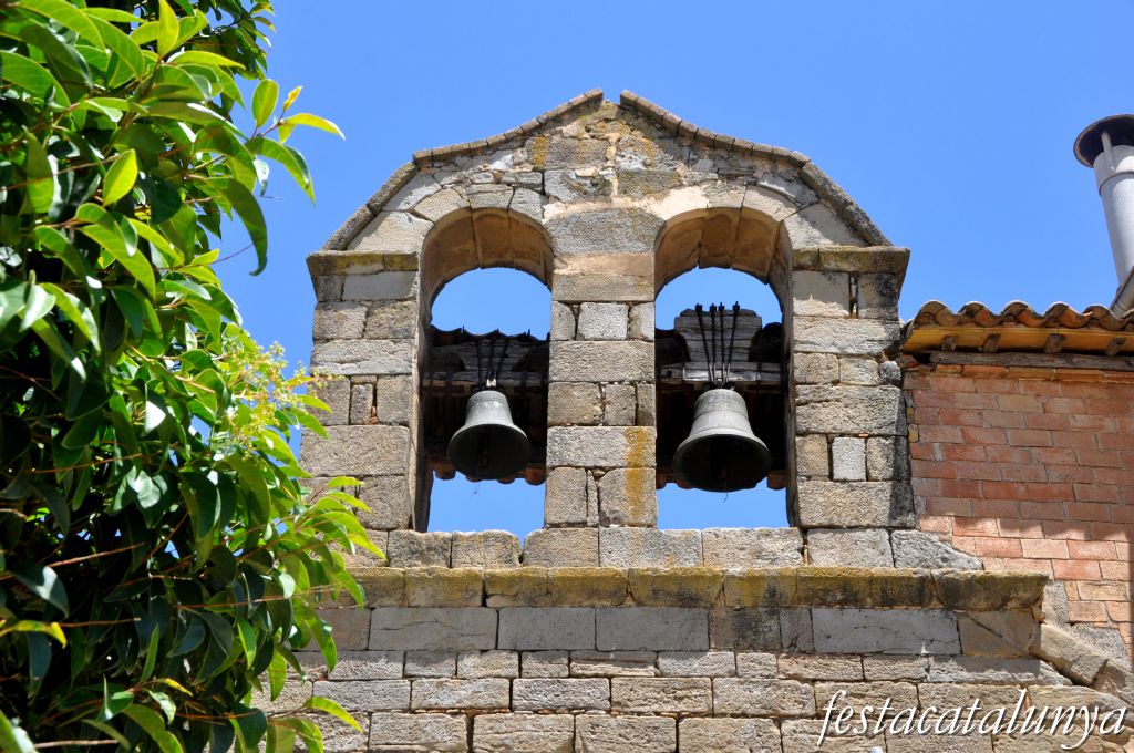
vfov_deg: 25.0
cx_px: 567
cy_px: 376
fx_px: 1699
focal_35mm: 54
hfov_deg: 36.9
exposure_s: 1/400
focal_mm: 36
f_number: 10
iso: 500
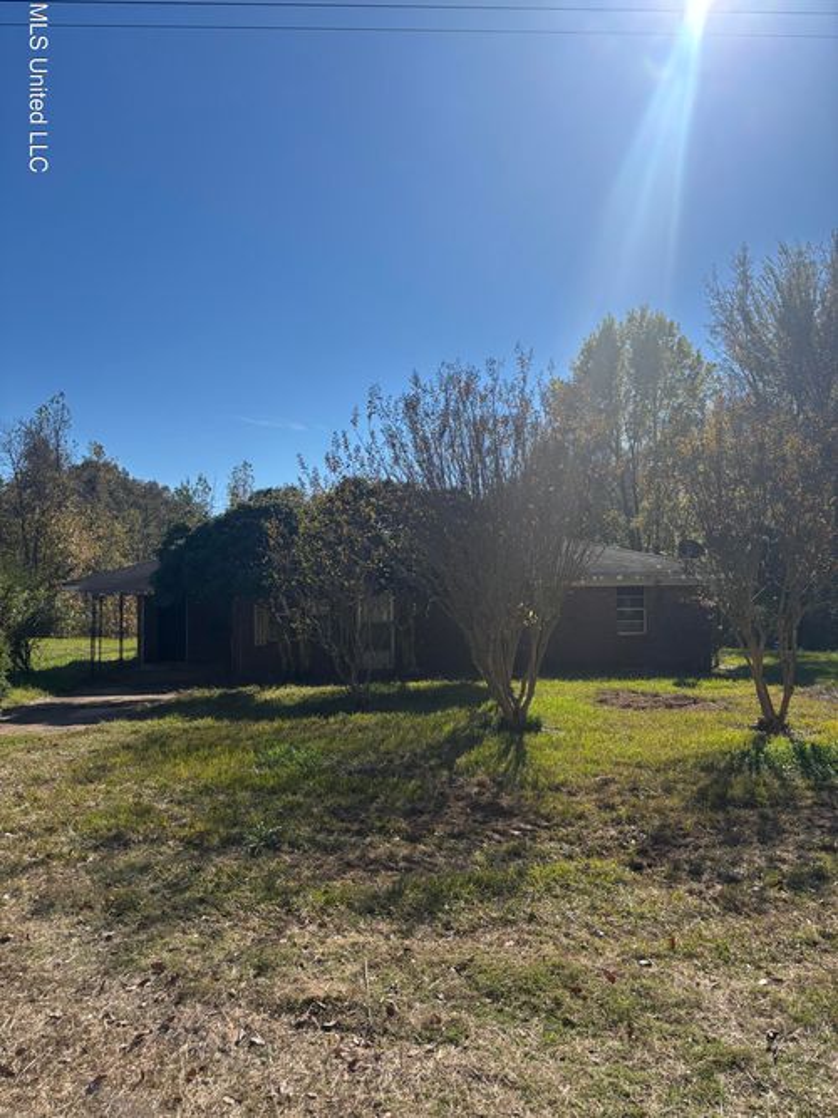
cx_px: 419
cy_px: 559
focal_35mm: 26
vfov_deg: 67.3
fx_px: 839
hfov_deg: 53.0
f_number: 1.6
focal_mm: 5.96
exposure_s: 1/4854
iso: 50
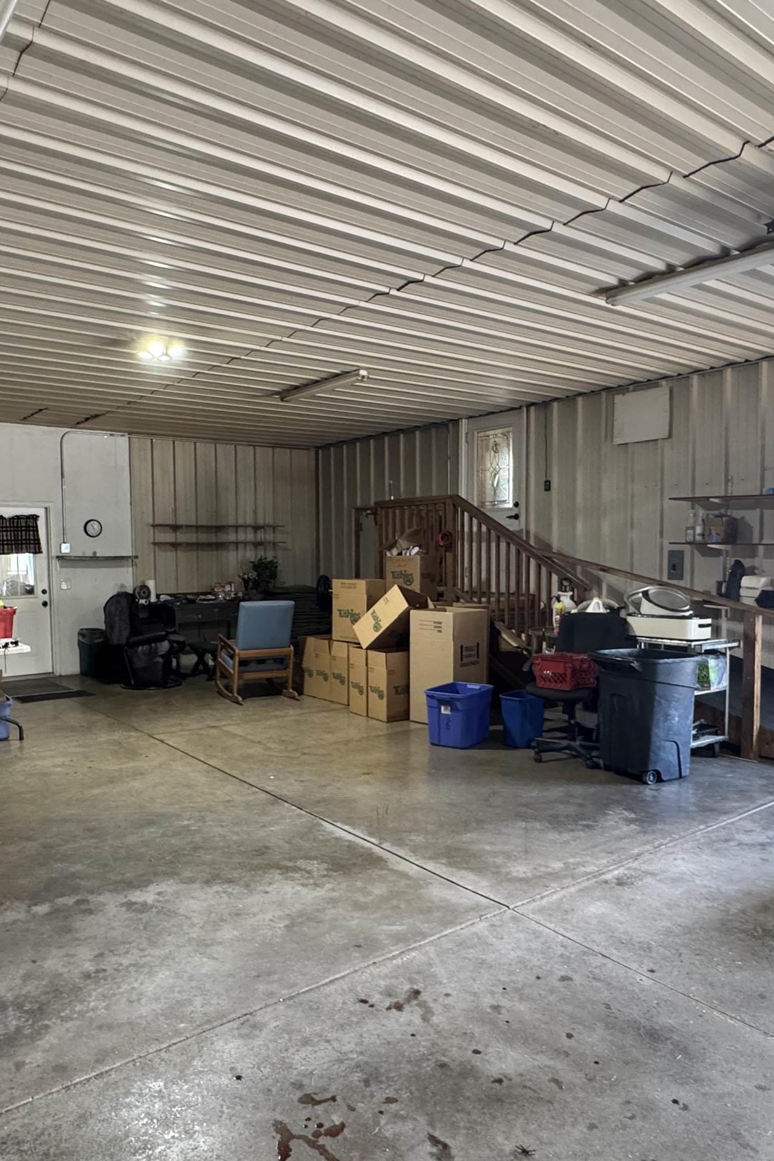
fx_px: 806
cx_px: 336
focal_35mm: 25
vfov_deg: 71.5
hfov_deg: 51.1
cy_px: 605
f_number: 2.2
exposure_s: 1/78
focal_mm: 2.22
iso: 320
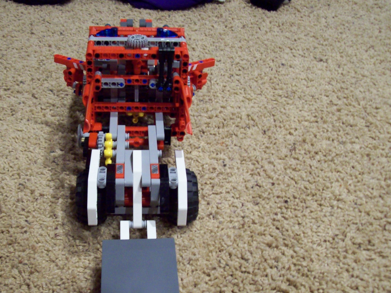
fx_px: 564
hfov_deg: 37.8
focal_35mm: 50
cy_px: 189
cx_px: 133
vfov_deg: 28.9
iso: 190
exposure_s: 1/8
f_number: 2.7
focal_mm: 6
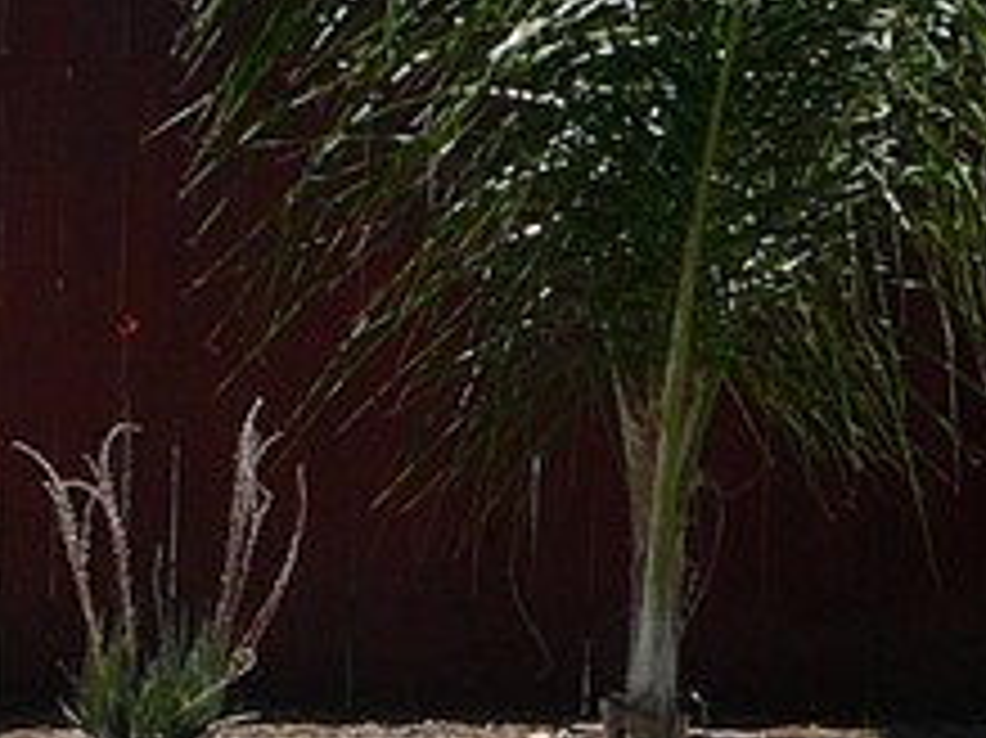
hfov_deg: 12.0
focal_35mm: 164
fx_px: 4669
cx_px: 320
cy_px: 702
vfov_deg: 9.0
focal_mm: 5.2
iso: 80
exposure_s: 1/400
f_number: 5
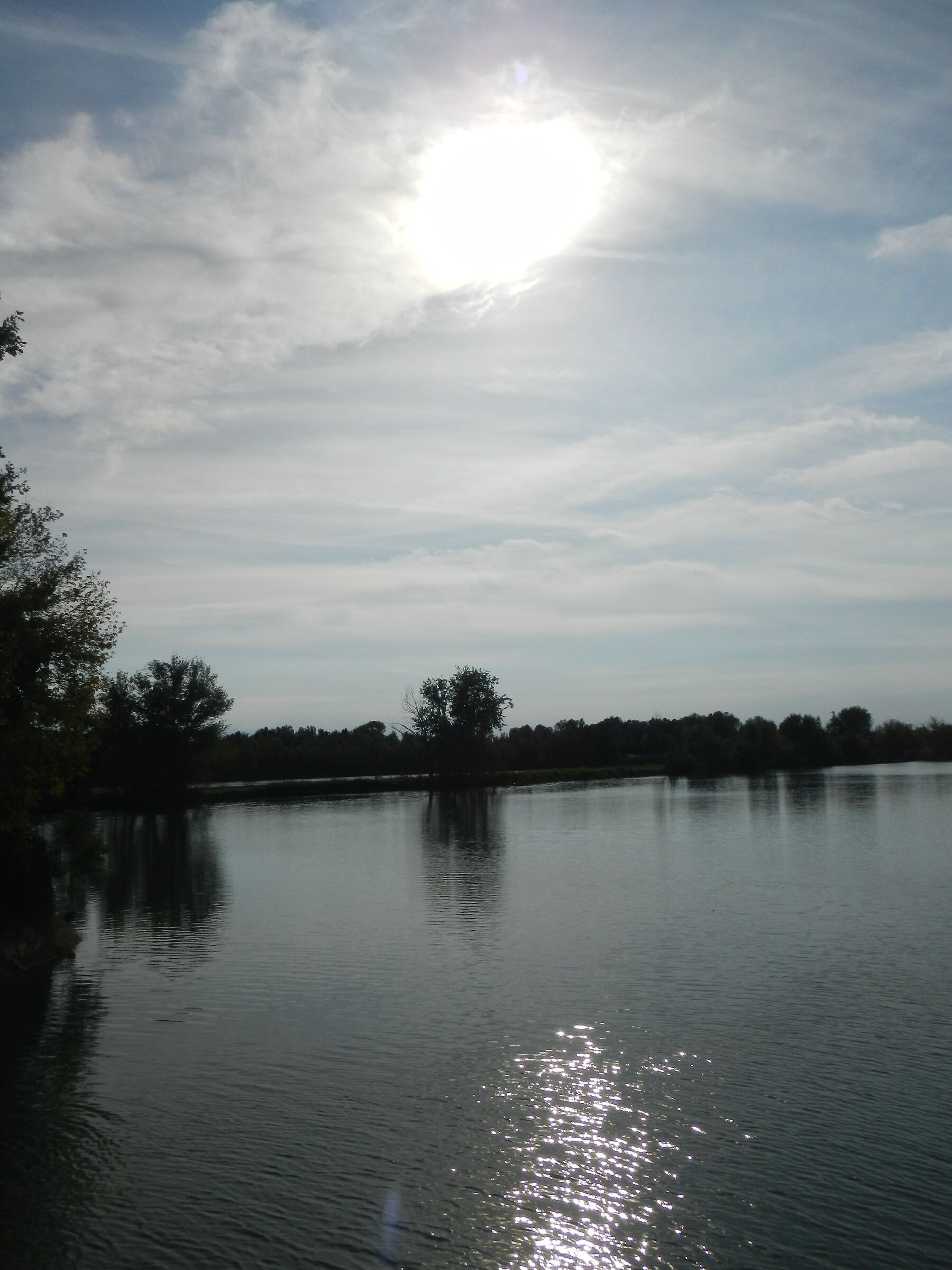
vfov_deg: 63.4
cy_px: 635
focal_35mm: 28
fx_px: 1027
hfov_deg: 49.7
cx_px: 476
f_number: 7.8
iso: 125
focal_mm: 5
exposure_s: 1/1500
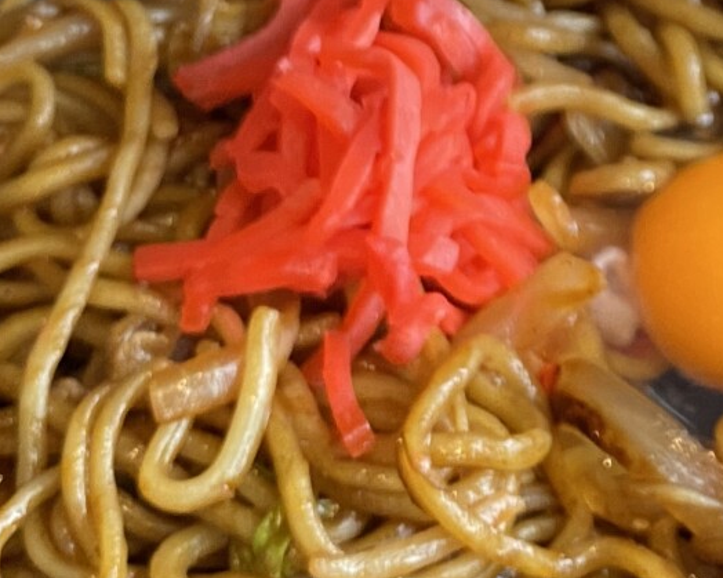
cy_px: -34
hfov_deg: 20.0
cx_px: 717
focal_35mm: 93
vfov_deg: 16.1
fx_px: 1990
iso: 200
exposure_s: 1/60
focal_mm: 4.25
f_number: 1.8
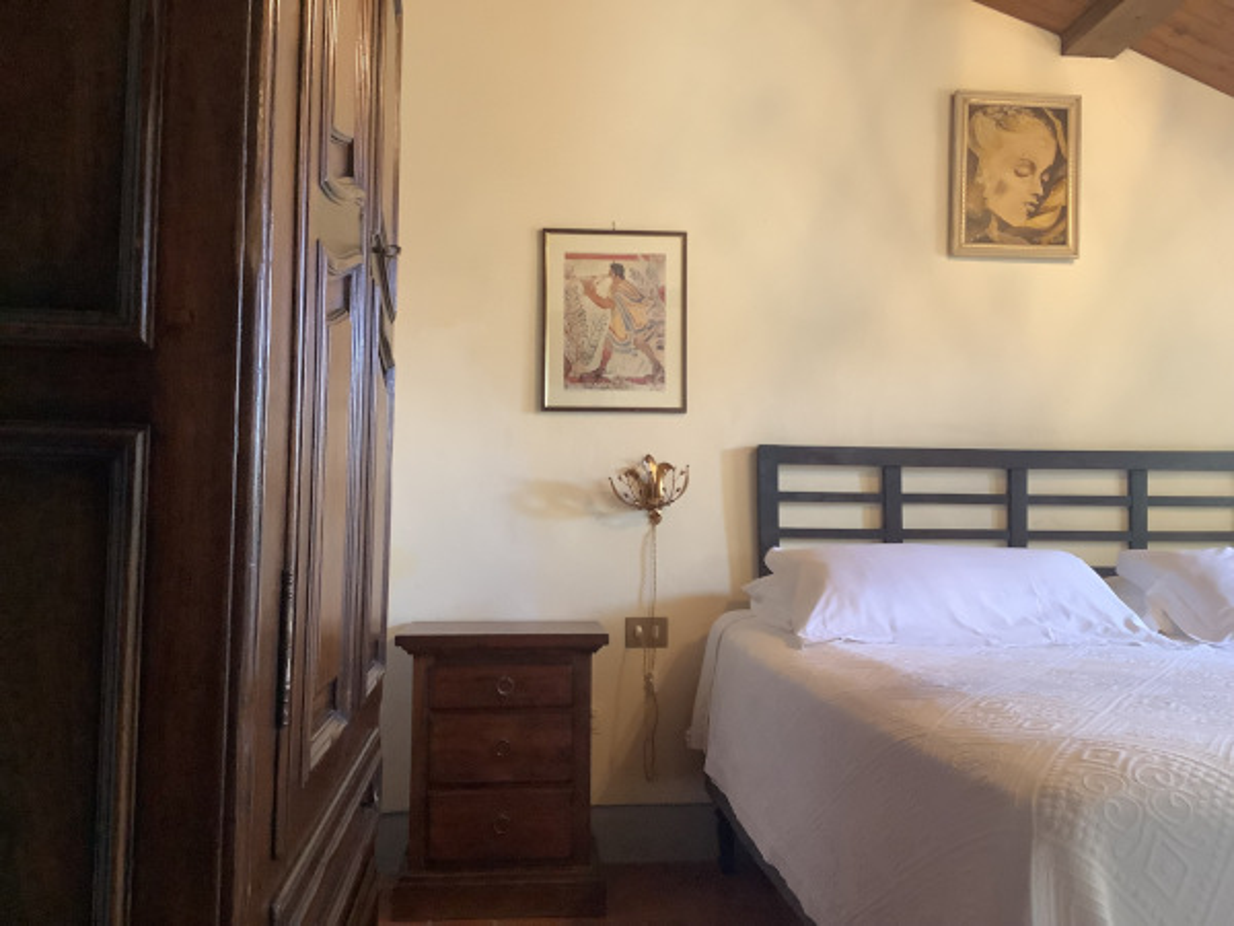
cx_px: 617
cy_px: 463
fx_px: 1105
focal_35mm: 31
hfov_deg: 58.4
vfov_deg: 45.4
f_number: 2.4
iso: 250
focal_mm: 3.3
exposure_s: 1/33
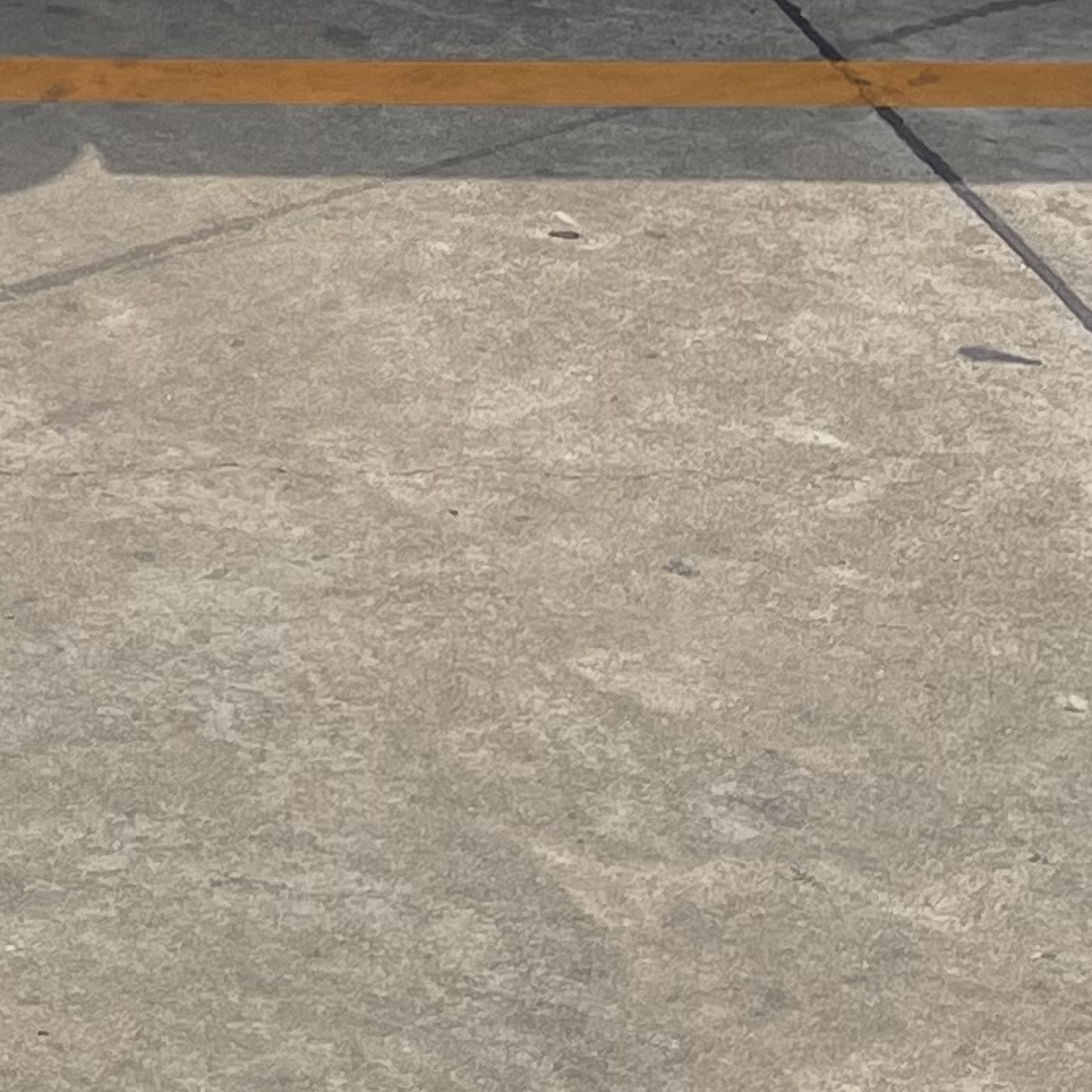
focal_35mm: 129
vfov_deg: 12.2
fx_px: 4604
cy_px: -983
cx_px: -724
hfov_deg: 12.6
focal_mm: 5.1
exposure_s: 1/5376
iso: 32
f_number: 1.6
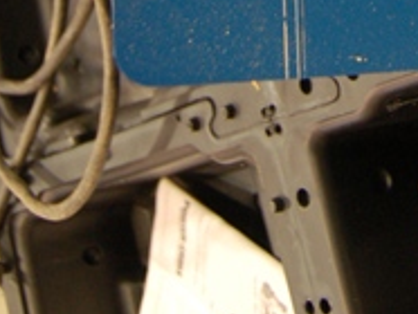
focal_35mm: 102
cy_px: -278
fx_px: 1233
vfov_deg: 13.0
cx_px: 417
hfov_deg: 18.7
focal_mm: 22
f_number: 3.8
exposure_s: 1/20
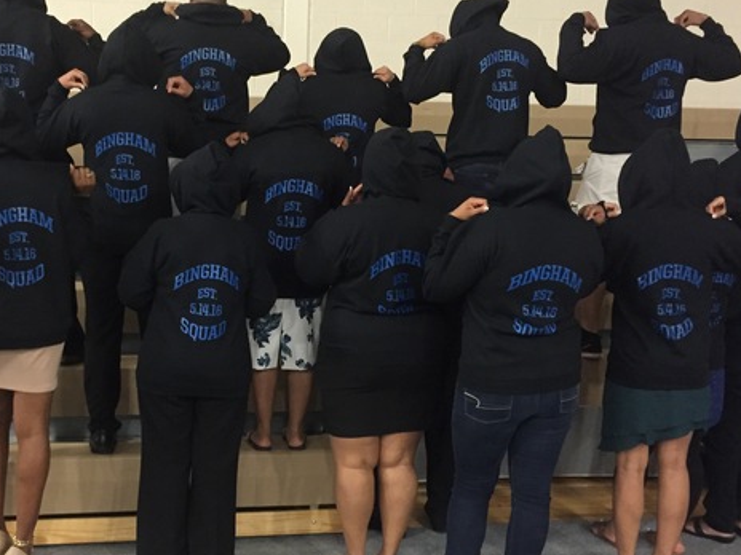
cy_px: 308
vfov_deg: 32.2
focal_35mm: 45
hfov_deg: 41.7
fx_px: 963
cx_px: 268
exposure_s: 1/15
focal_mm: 4.15
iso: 320
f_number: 2.2
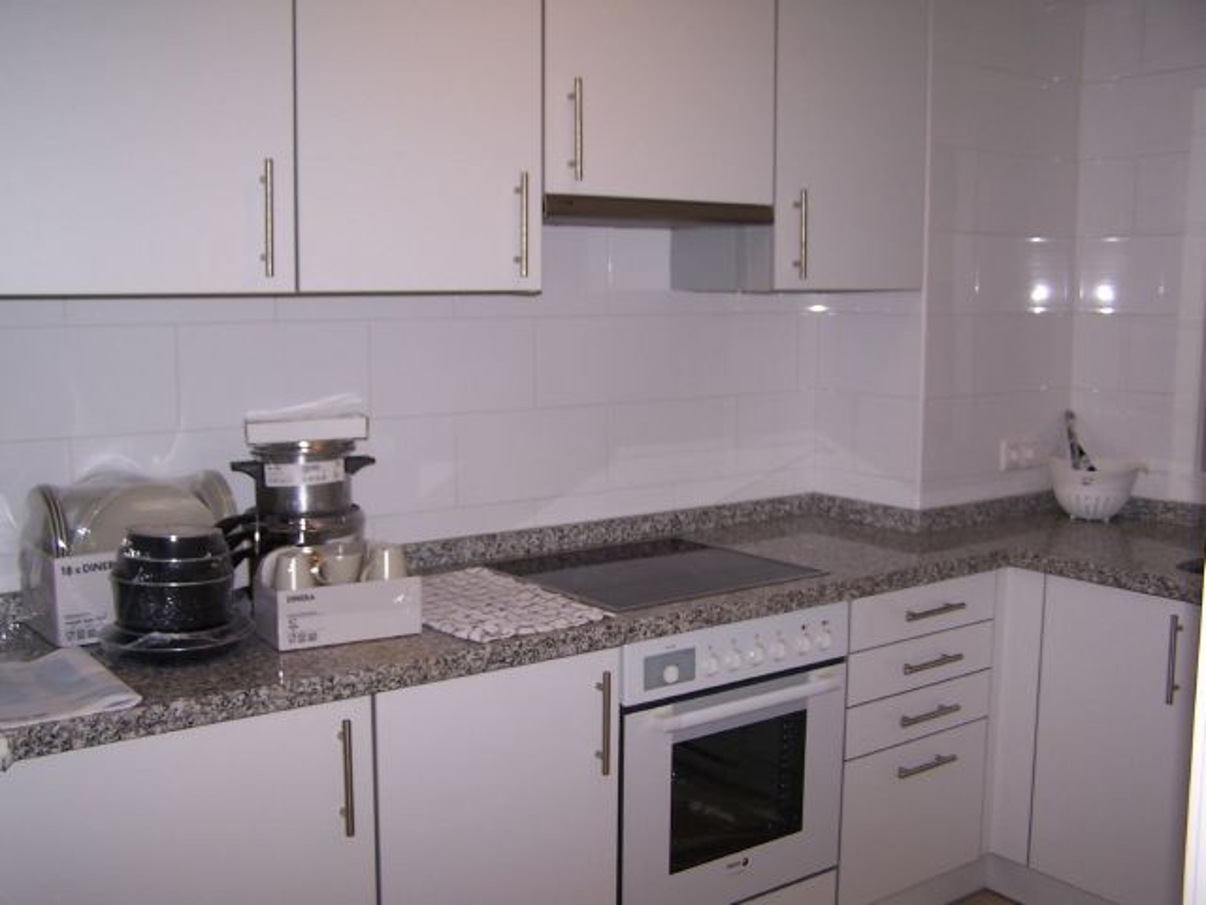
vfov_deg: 37.7
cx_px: 603
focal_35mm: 38
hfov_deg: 49.0
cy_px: 452
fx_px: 1324
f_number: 2.8
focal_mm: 6.3
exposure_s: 1/60
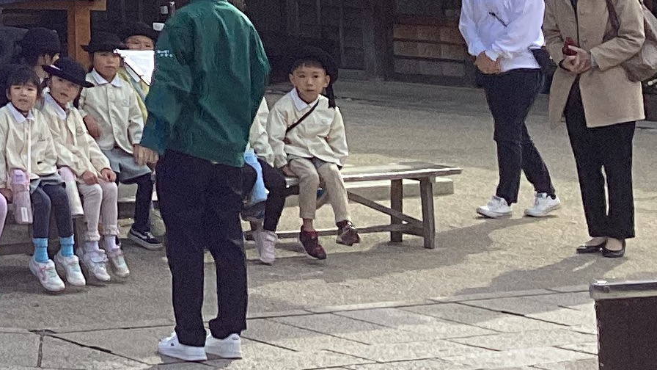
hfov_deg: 15.6
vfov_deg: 9.2
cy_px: -399
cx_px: -416
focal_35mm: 123
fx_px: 2143
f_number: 2.4
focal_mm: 3.3
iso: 25
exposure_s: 1/1058
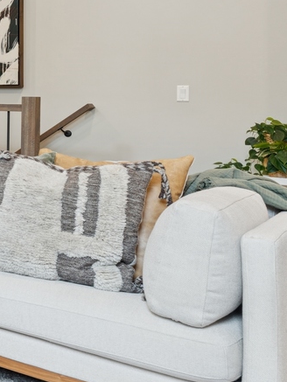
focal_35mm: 57
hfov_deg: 16.4
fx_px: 630
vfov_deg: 33.2
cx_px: -343
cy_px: 101
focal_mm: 16
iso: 320
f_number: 8
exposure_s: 1/15
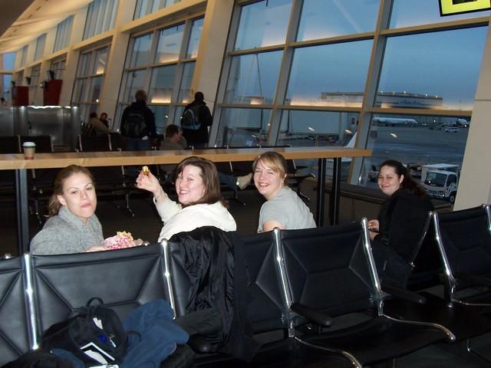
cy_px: 184
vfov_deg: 38.7
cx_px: 246
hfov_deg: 50.1
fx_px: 525
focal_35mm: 37
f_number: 2.8
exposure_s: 1/60
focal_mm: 5.6
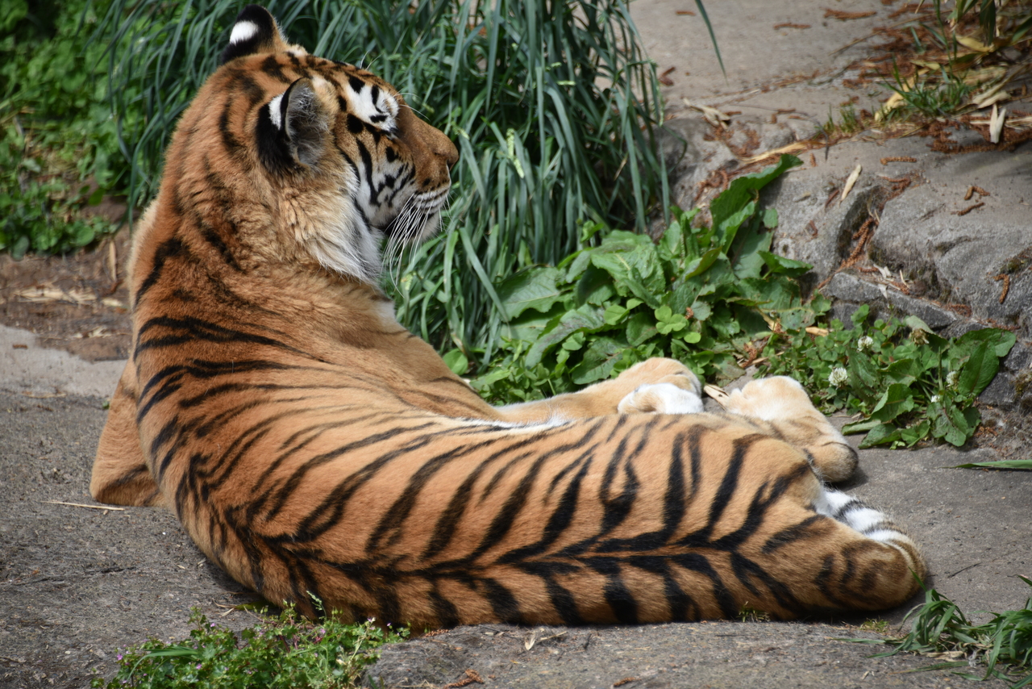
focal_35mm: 300
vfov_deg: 4.6
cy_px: 344
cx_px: 516
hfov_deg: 6.9
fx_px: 8601
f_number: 5.6
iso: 200
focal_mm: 300
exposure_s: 1/640
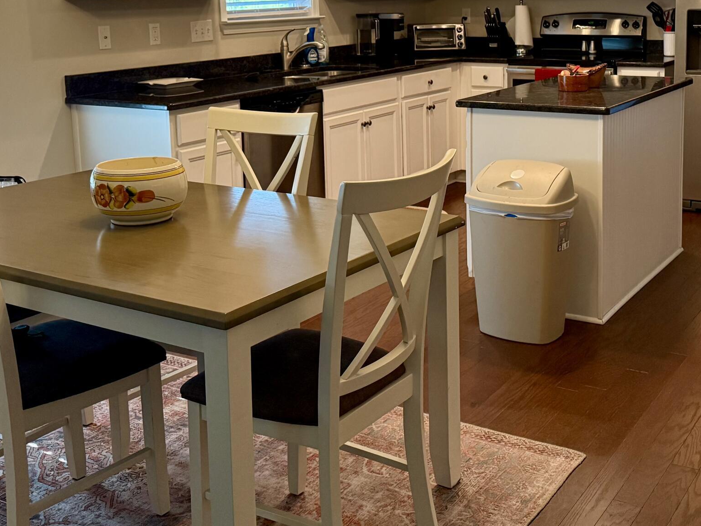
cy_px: 125
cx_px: 458
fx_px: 952
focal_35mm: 47
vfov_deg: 30.3
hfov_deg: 40.0
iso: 400
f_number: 1.78
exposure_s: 1/120
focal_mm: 6.76
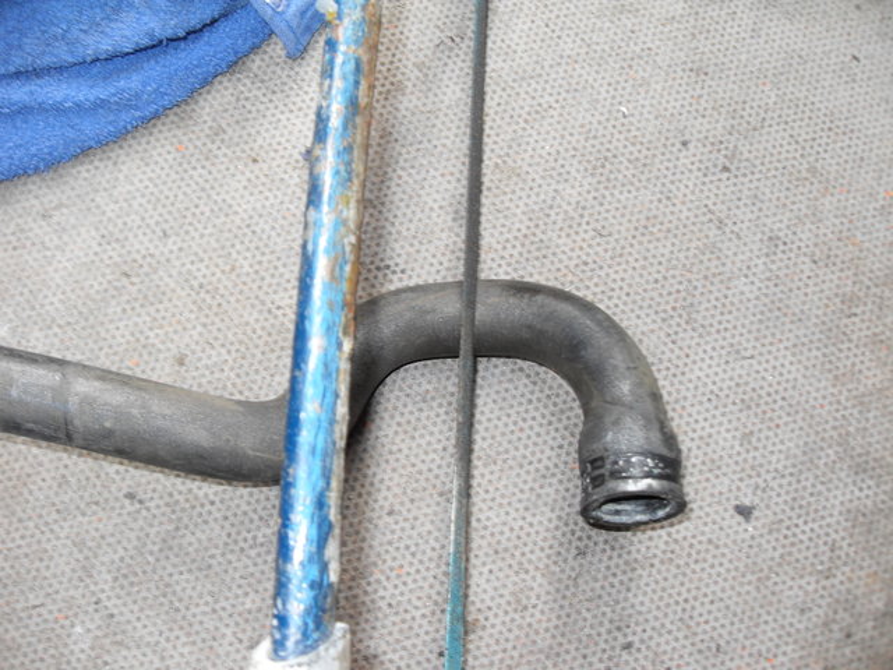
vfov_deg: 41.8
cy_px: 335
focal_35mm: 34
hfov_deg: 54.0
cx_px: 446
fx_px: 877
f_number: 2.8
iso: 100
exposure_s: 1/45
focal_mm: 6.3
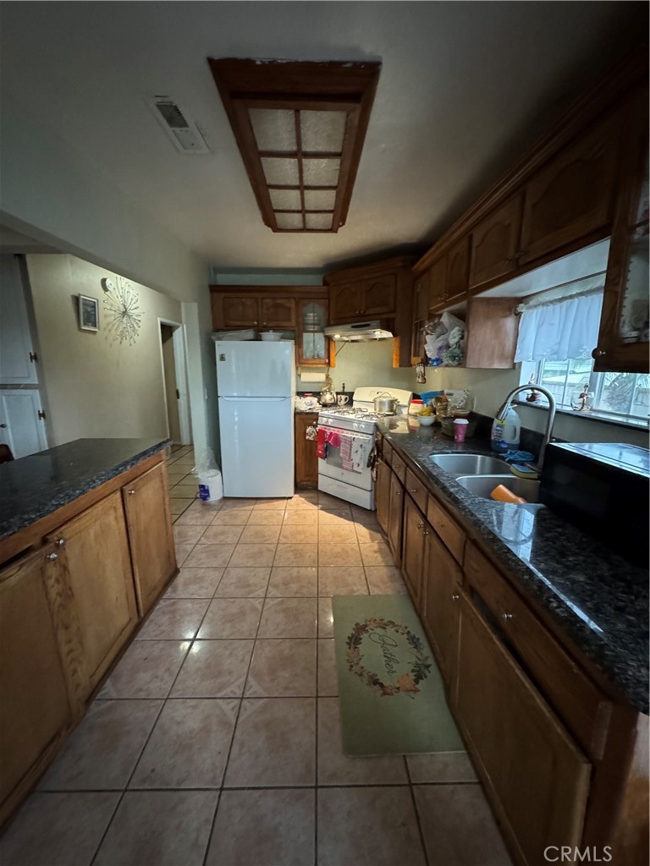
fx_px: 351
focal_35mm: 14
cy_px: 433
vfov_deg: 102.1
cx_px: 325
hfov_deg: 85.7
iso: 1250
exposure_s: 1/40
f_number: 2.2
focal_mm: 2.22
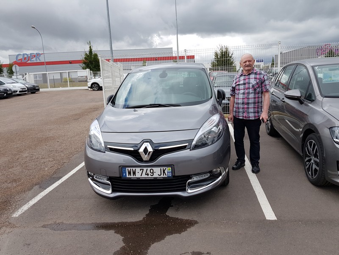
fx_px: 255
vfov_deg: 53.1
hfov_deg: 67.3
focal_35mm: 26
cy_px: 128
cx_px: 170
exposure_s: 1/920
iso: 40
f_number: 1.7
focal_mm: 4.2
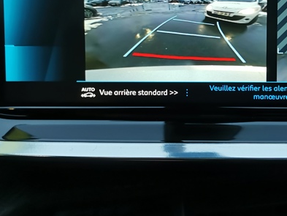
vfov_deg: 26.3
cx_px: 229
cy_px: 56
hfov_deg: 33.9
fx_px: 456
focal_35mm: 55
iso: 320
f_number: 1.8
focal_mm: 5.58
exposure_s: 1/100
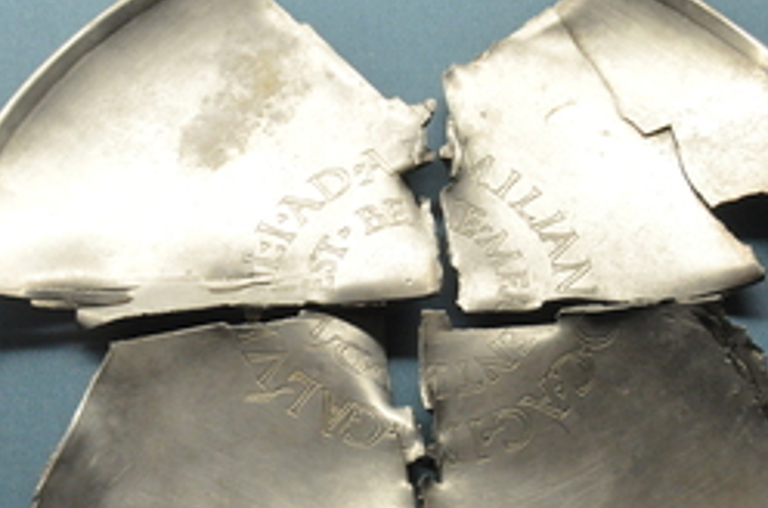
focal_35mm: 112
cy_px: 344
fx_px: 2383
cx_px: 434
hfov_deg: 18.3
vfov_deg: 12.1
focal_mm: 42
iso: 2000
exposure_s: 1/200
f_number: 7.1
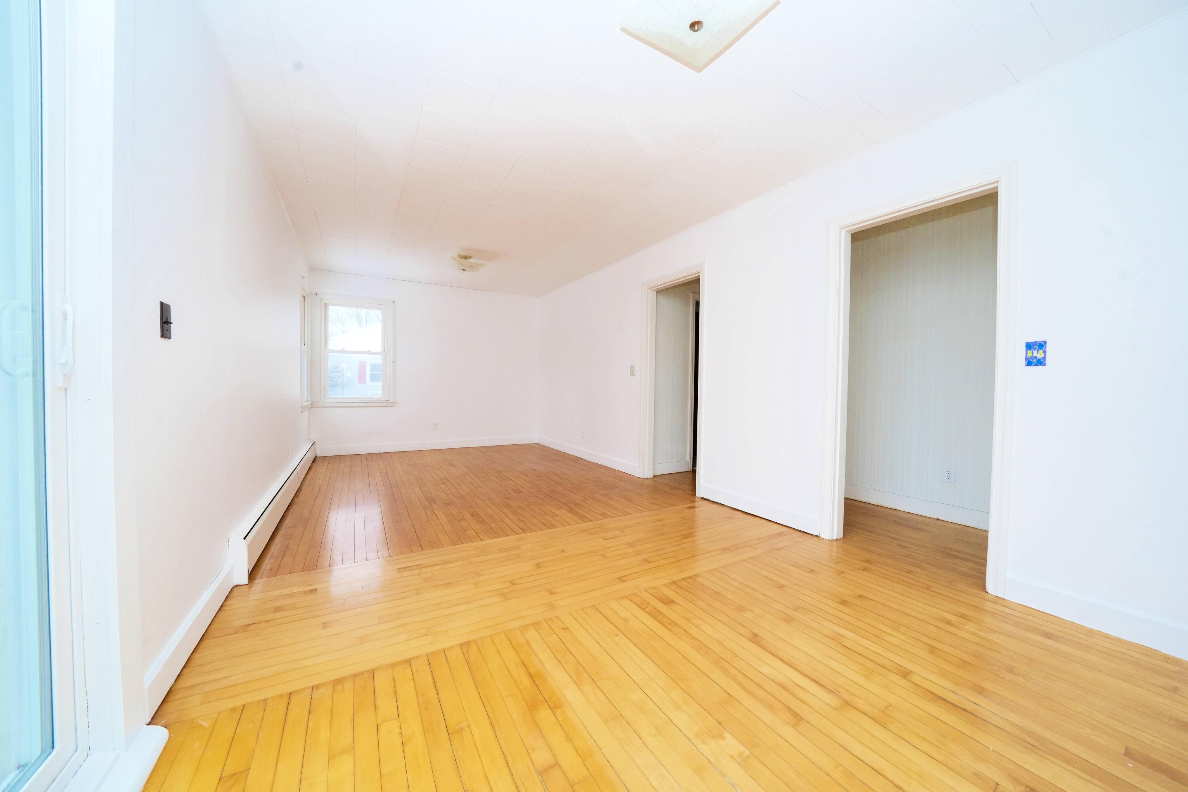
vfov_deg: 90.0
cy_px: 396
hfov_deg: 112.6
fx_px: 396
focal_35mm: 12
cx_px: 594
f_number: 8
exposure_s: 1/125
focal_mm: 12
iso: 1600
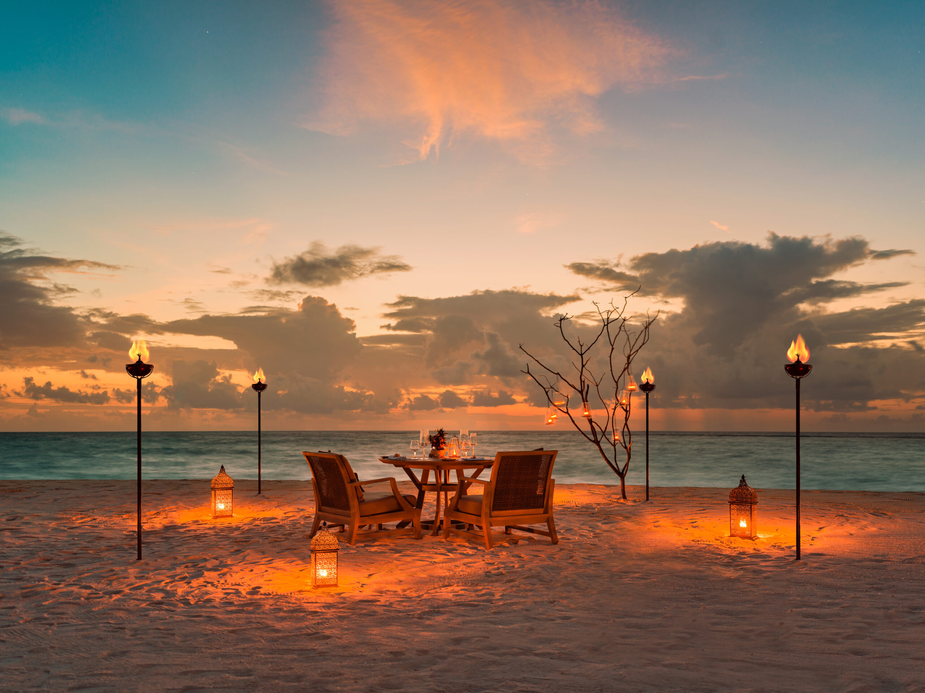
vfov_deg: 40.7
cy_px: 346
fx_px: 935
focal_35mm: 35
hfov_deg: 52.6
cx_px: 462
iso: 100
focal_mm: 45
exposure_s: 5
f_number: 4
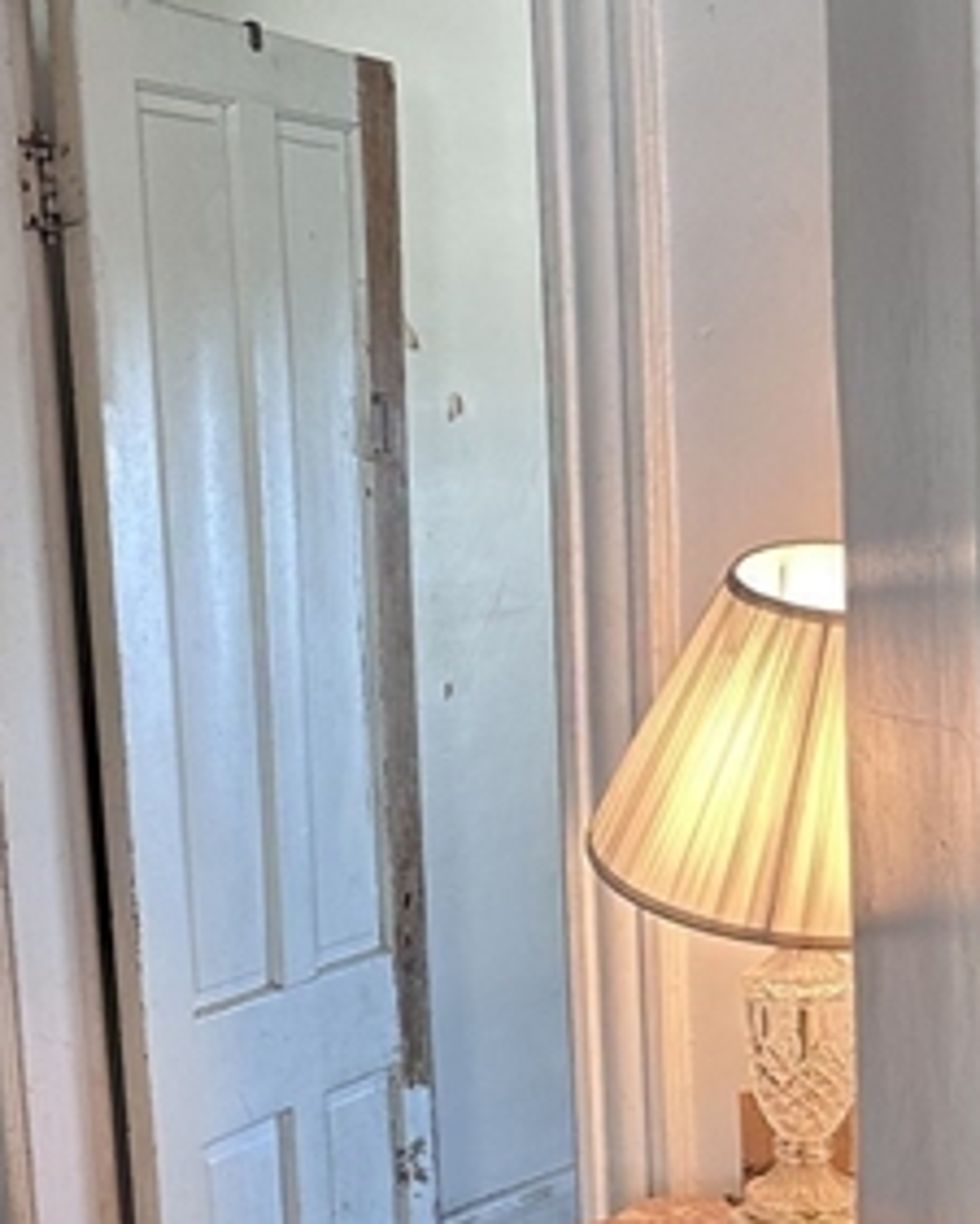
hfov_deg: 22.7
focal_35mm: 64
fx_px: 2319
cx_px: -44
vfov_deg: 28.7
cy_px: 1045
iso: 200
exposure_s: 1/60
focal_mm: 6.86
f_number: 1.78
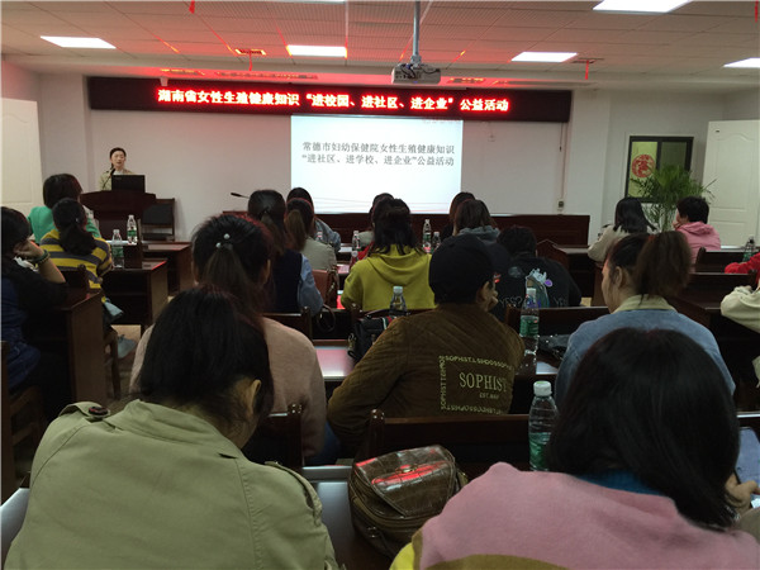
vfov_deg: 48.2
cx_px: 380
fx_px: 637
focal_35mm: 29
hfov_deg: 61.7
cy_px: 285
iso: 80
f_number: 2.2
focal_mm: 4.15
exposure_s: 1/33
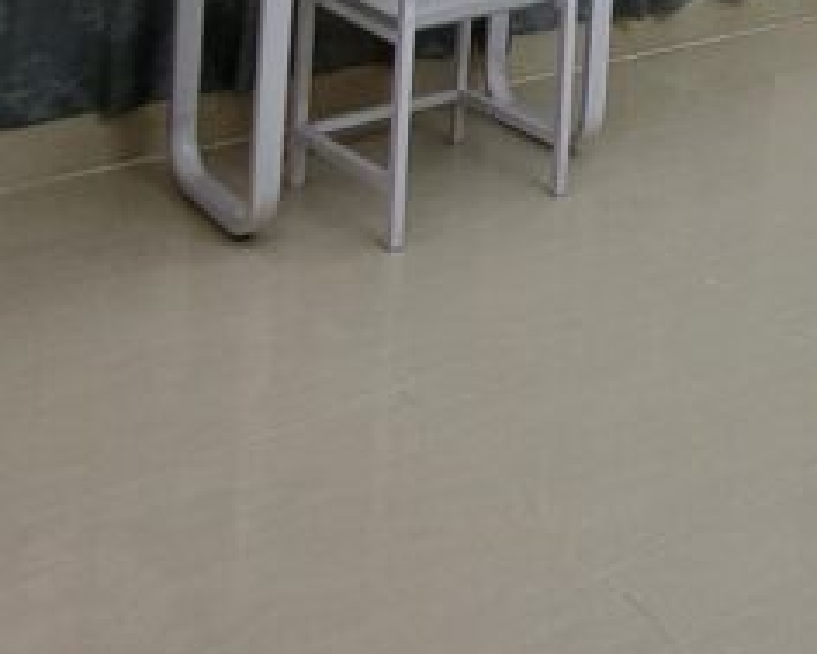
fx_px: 1330
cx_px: 1025
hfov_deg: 28.7
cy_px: -353
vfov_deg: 22.3
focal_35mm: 55
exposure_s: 1/50
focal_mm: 1.74
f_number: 2.2
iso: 50
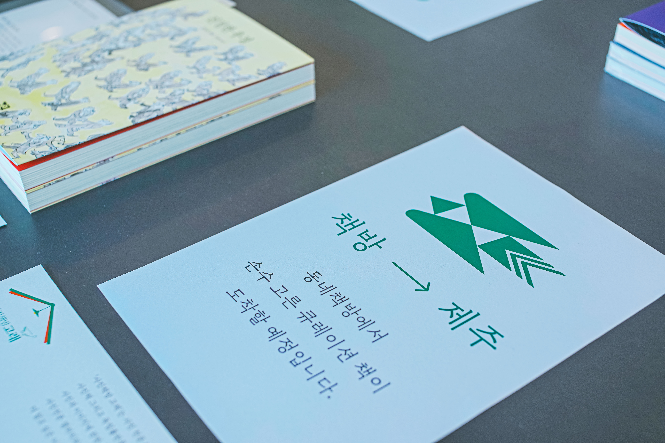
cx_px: 332
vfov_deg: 27.0
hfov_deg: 39.6
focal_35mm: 50
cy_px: 222
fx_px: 924
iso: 200
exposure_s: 1/160
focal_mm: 50
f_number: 4
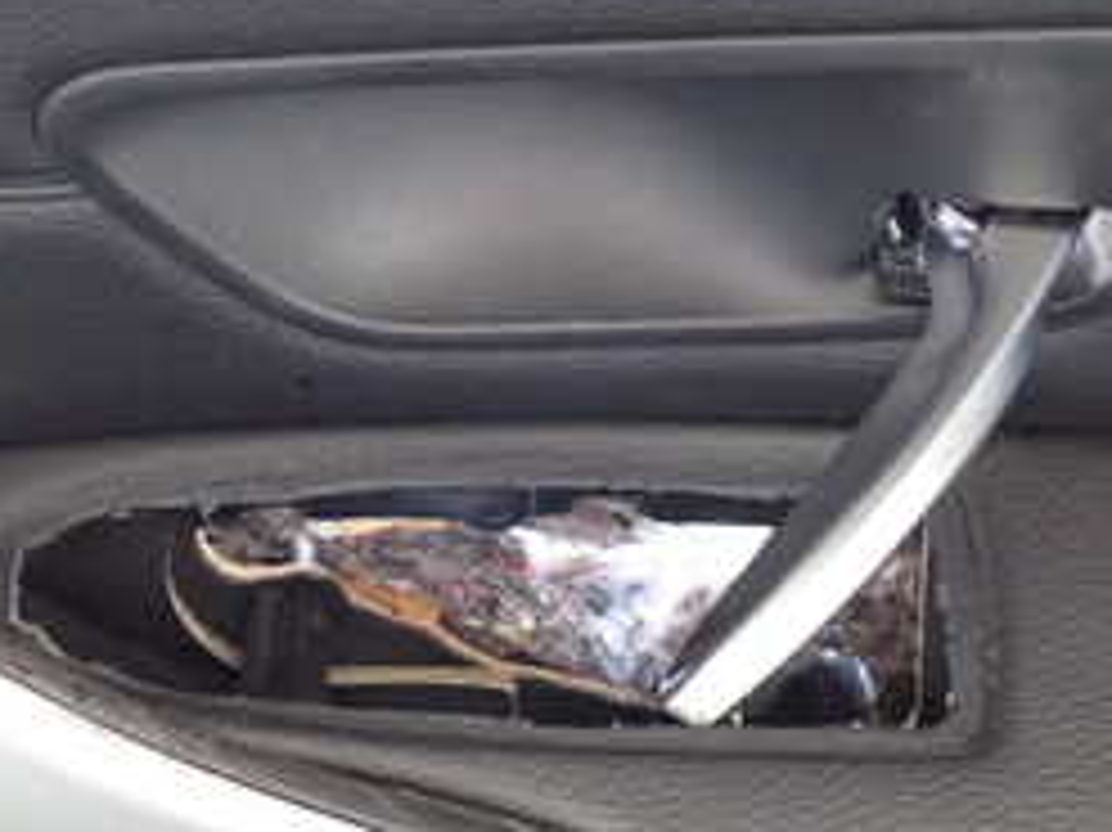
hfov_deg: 26.0
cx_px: 158
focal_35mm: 73
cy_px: 553
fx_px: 2344
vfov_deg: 20.1
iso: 640
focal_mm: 5.4
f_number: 2.3
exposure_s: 1/30
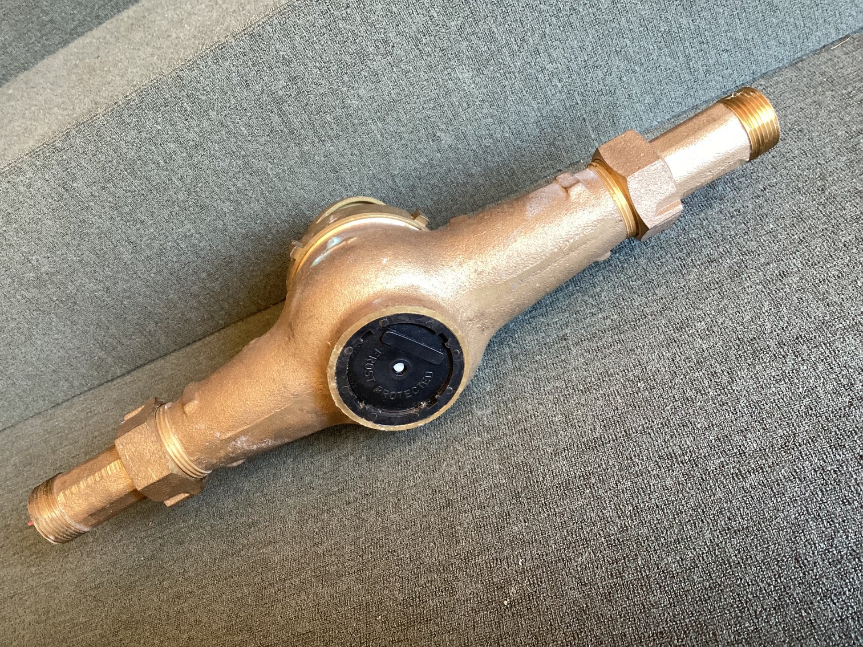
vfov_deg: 45.4
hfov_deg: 58.3
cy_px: 324
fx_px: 773
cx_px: 432
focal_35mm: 31
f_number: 2.4
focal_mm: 3.3
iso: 200
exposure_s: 1/50
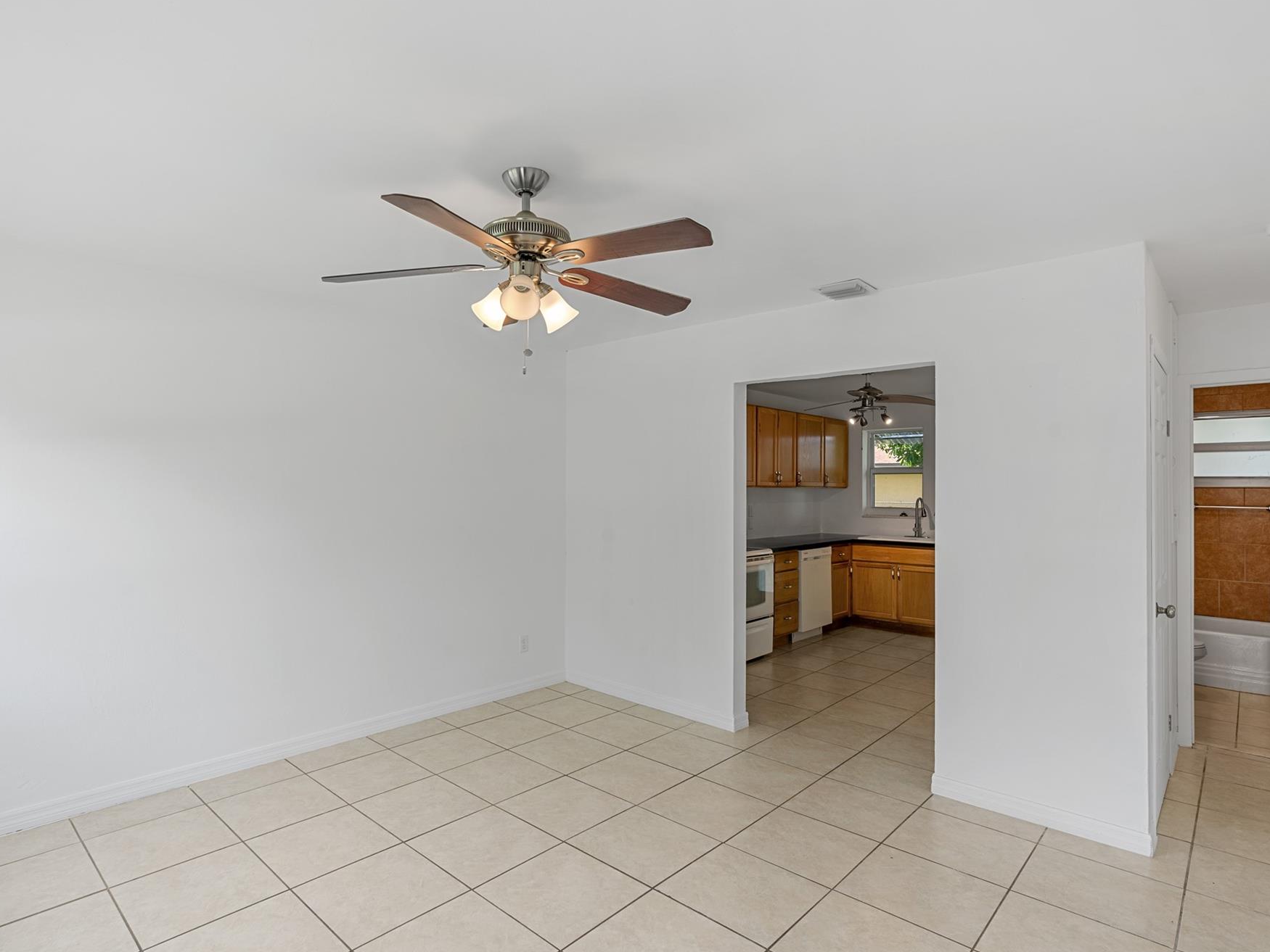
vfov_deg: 71.6
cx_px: 575
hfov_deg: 87.5
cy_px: 478
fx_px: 660
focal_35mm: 18
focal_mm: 16
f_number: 9
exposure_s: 1/2
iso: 100
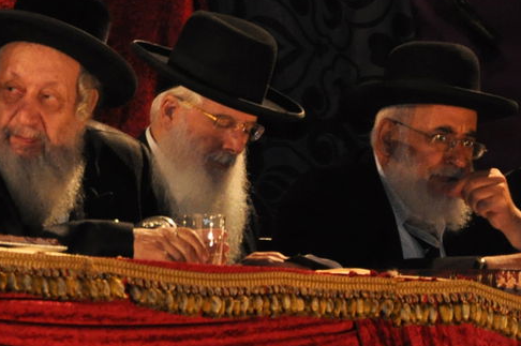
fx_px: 6556
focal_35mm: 453
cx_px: -169
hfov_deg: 4.5
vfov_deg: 3.0
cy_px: 54
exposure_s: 1/80
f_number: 7.1
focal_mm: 105
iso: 1250
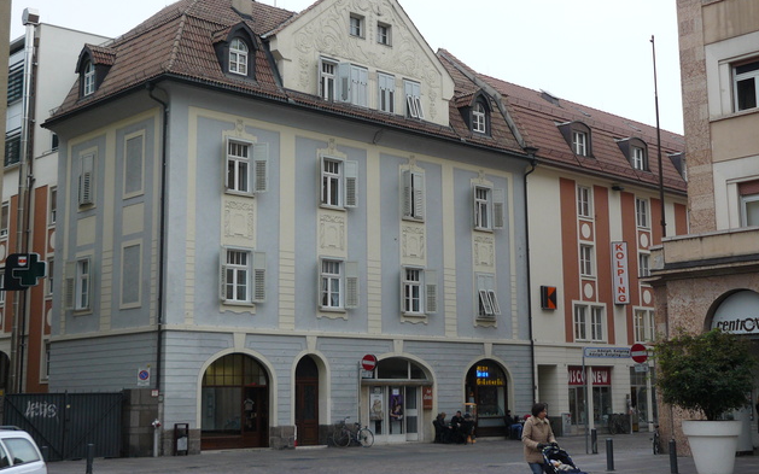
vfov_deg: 23.5
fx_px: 1138
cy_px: 197
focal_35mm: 55
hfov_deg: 36.9
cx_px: 381
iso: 100
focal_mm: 8.6
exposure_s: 1/125
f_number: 2.8
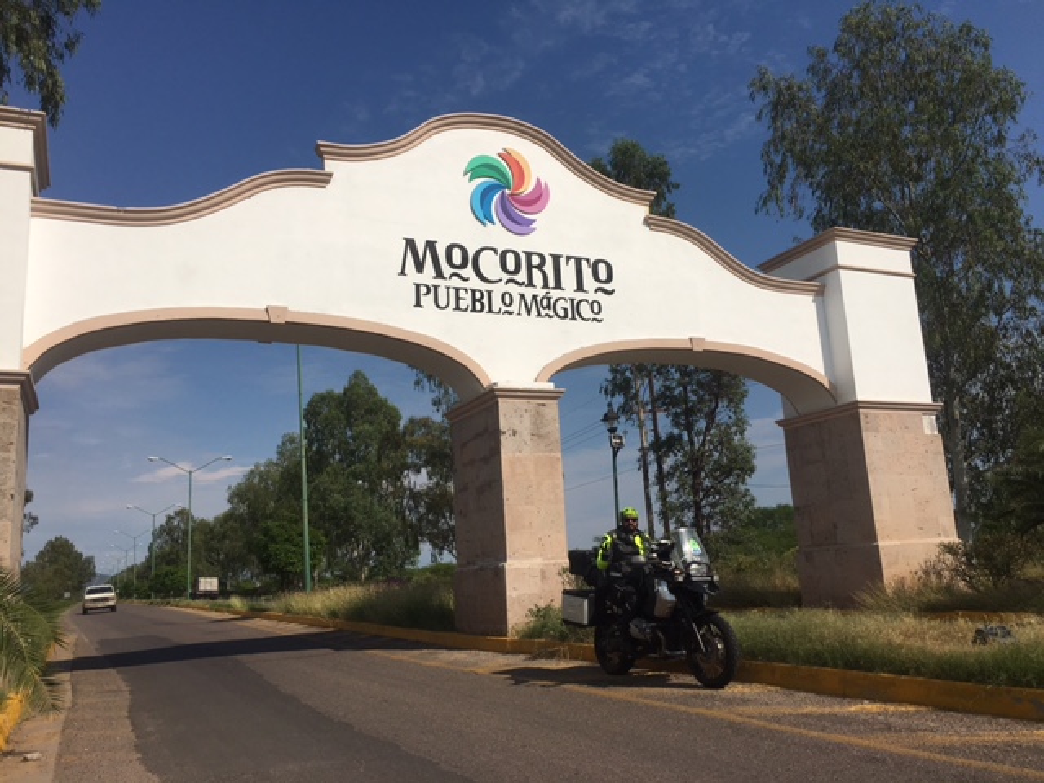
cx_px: 522
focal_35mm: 29
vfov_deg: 48.2
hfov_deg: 61.7
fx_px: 875
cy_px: 392
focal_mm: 4.15
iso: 25
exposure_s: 1/4808
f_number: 2.2
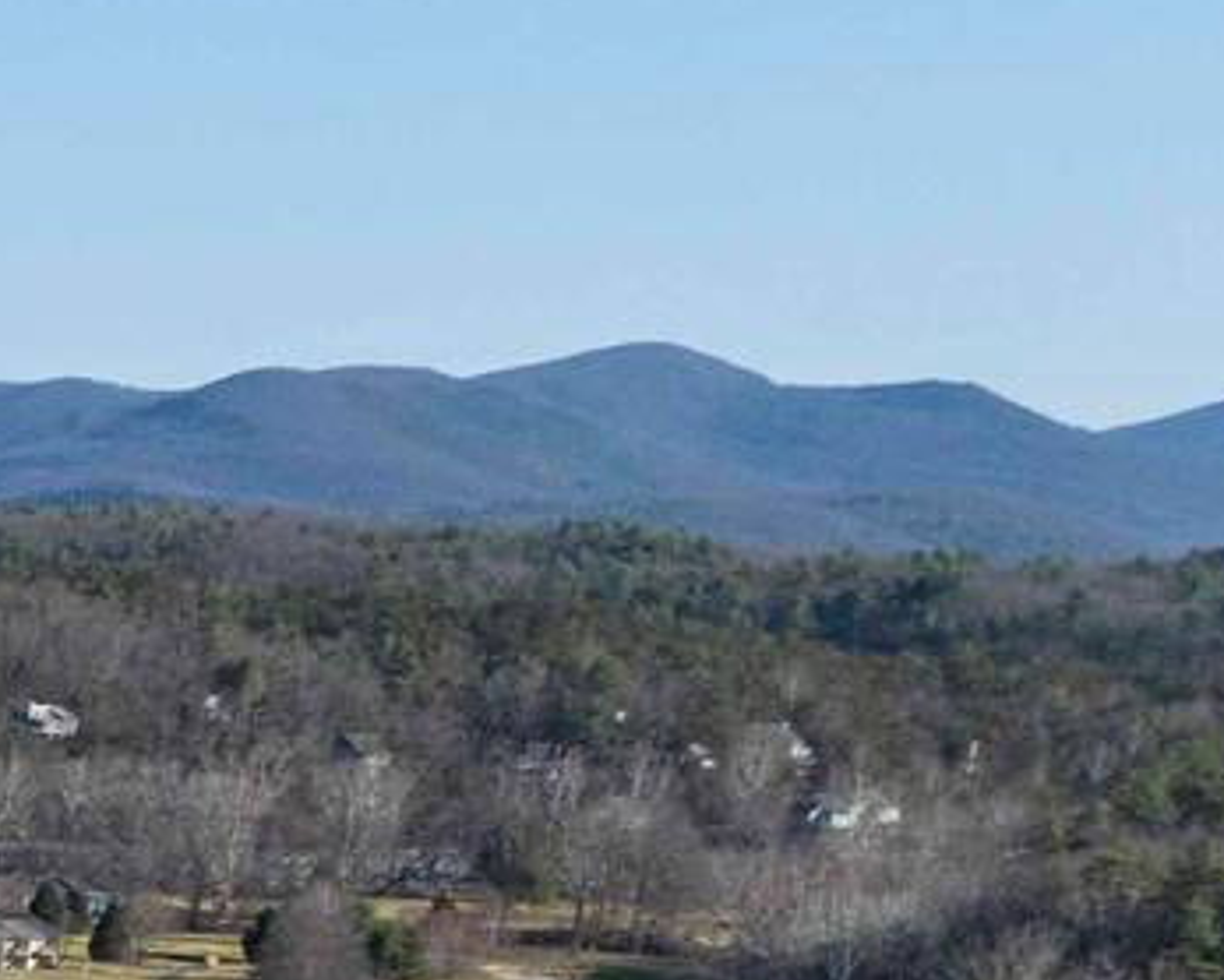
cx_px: -2279
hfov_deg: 10.5
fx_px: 5002
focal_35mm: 138
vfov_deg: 10.5
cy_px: 1835
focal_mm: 12.29
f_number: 2.8
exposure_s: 1/2000
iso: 110
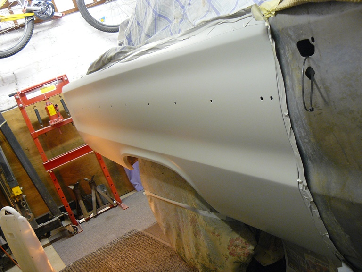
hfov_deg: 51.4
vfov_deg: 39.7
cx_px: 181
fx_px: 376
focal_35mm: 36
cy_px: 136
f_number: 2.8
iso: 200
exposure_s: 1/5
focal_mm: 6
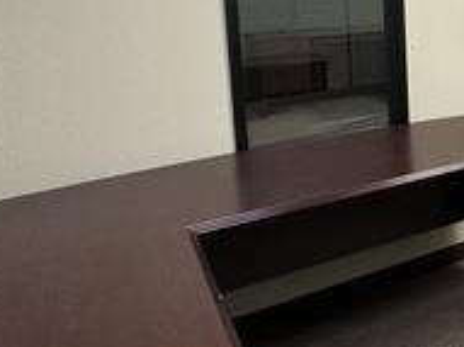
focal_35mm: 47
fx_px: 630
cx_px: 624
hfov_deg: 30.5
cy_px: 34
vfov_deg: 29.6
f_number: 2.2
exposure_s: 1/60
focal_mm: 2.22
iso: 320
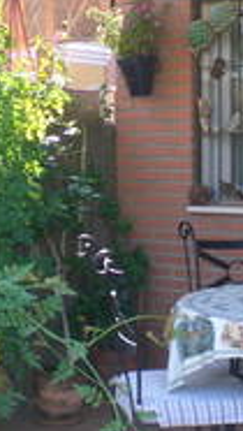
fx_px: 914
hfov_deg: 15.1
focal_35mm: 80
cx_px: 183
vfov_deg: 26.4
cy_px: 162
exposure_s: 1/80
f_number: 3.1
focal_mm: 6.3
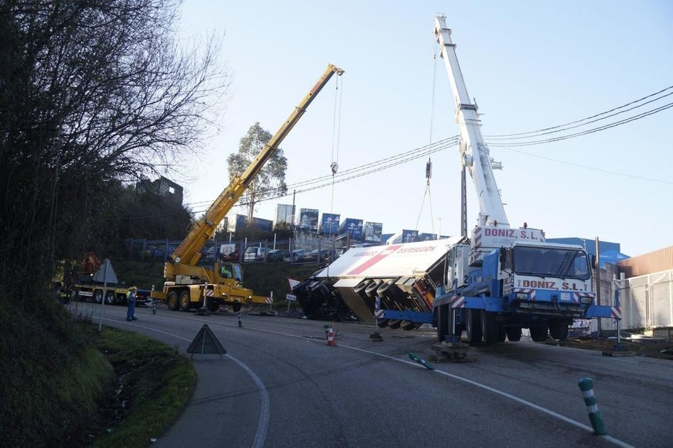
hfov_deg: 49.6
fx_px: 728
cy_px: 224
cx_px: 336
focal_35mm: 39
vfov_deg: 34.2
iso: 100
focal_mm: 26
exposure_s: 1/200
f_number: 4
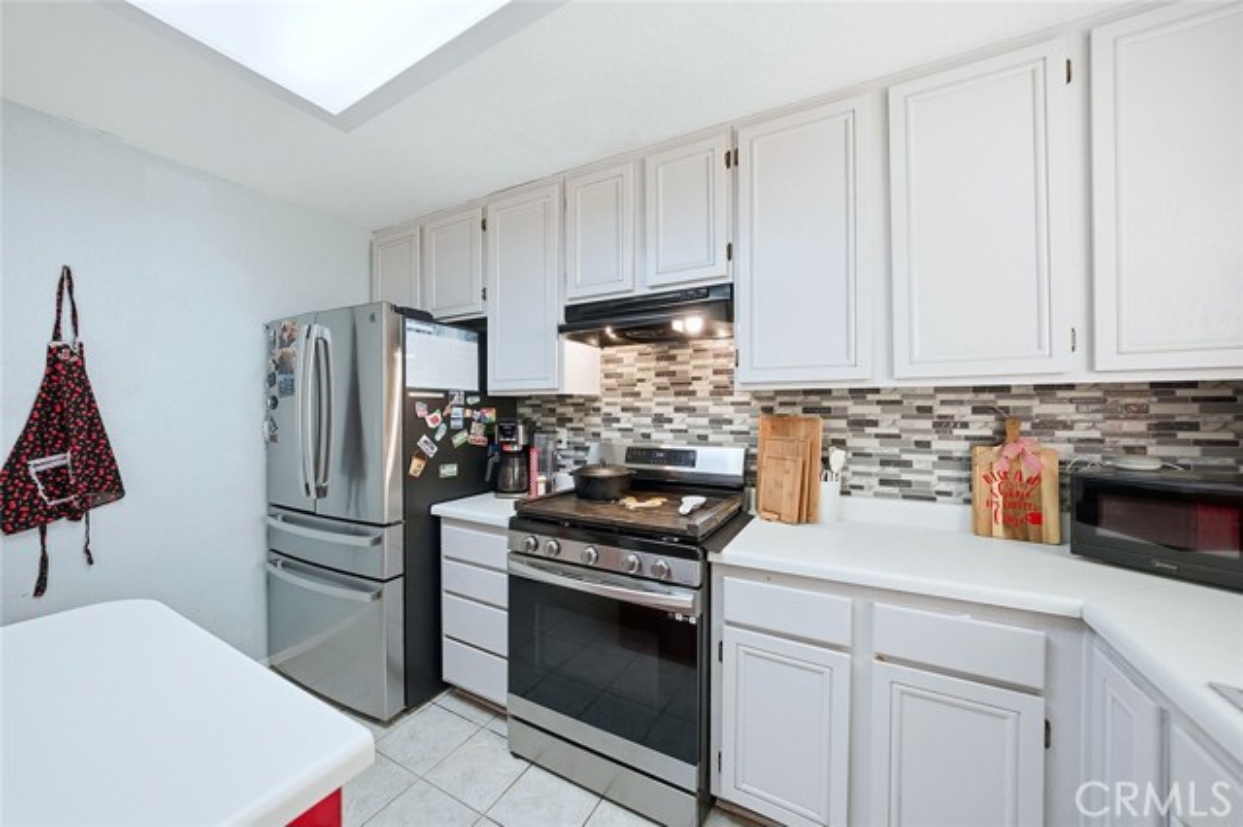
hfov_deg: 112.6
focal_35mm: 12
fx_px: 414
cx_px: 622
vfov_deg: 89.9
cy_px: 414
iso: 800
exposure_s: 1/1250
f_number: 4
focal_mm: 12
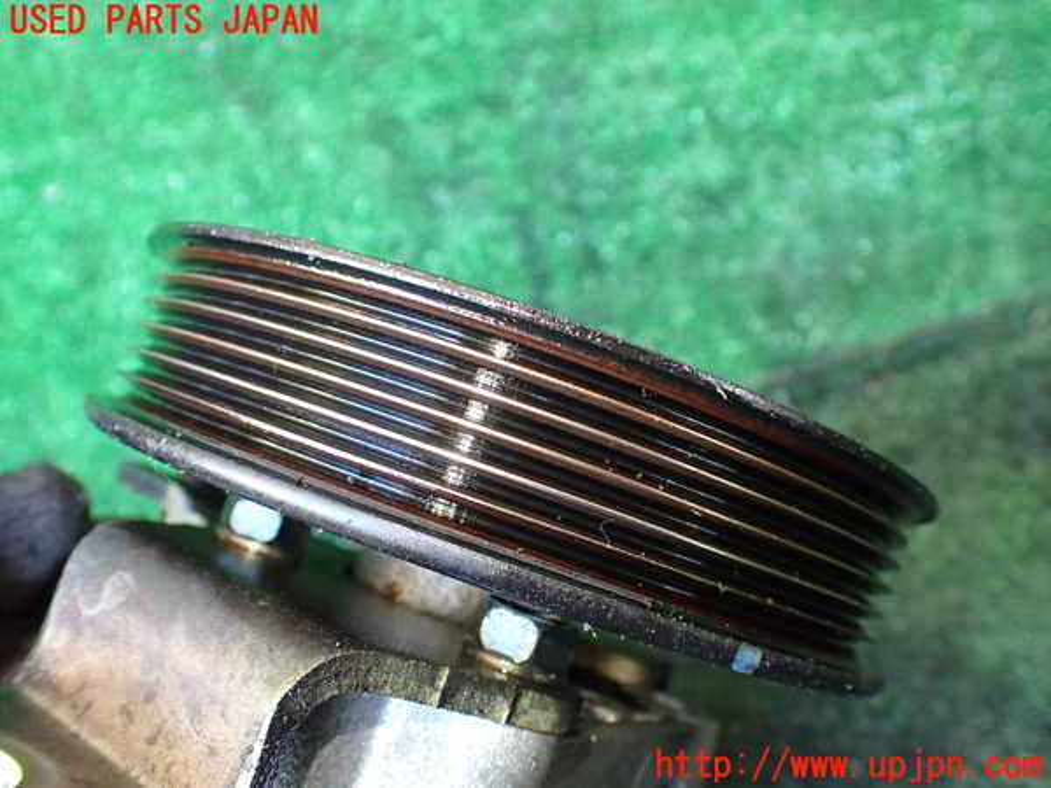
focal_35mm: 30
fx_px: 911
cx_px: 526
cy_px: 394
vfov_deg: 46.8
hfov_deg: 60.0
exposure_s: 1/100
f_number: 2.3
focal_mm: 5.4
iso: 800
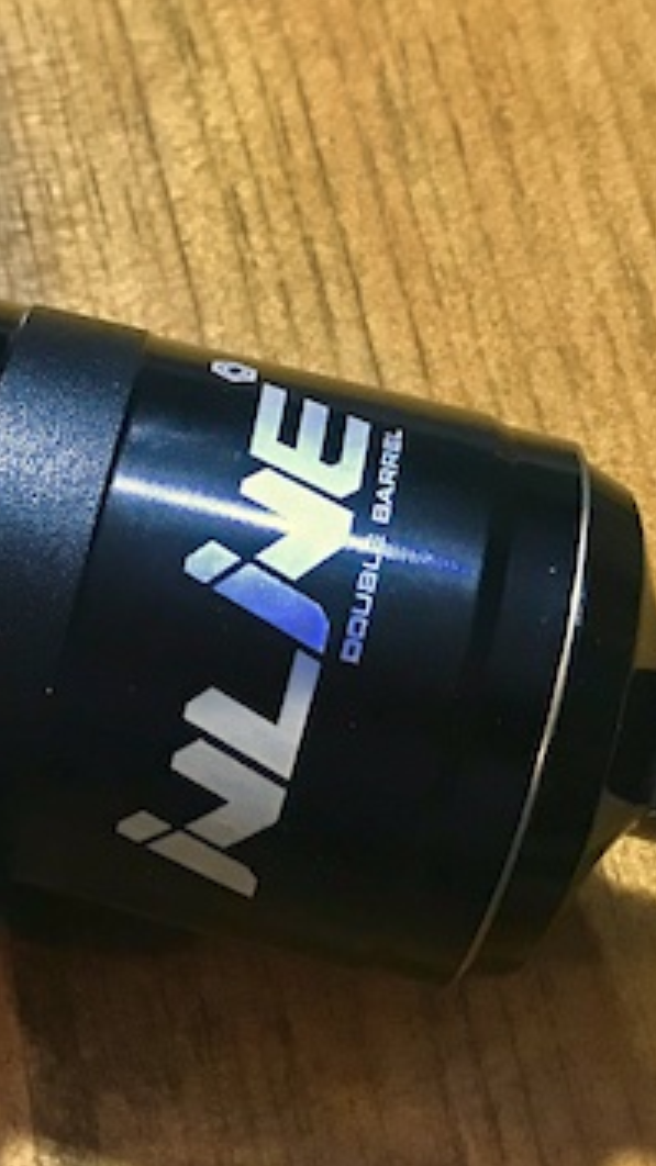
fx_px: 2135
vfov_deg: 30.5
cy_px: 501
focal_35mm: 69
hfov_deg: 16.6
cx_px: -165
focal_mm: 3.99
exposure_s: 1/15
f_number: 1.8
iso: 80
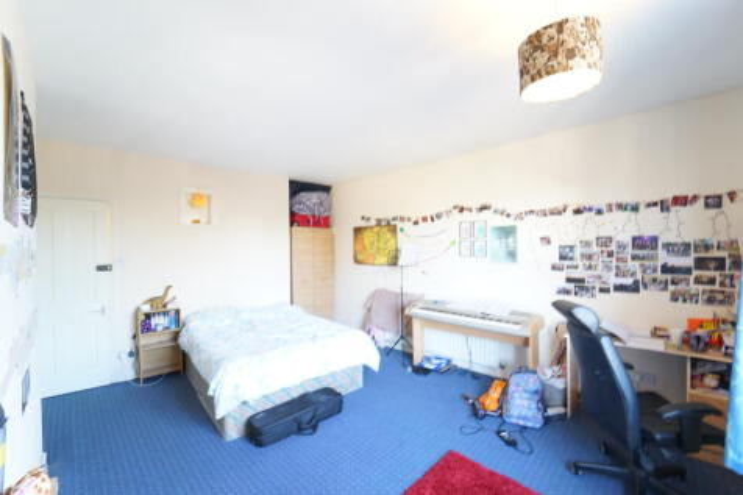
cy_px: 248
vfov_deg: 81.2
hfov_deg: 104.3
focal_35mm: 14
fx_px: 289
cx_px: 372
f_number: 5
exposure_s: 1/20
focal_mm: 14
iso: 2000
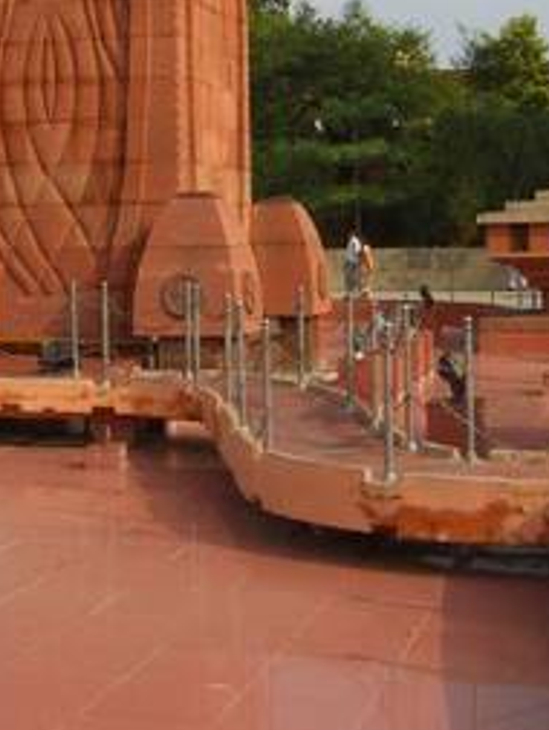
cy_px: 84
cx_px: 165
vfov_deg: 26.2
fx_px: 1521
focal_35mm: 72
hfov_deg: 20.4
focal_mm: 7.9
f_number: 8
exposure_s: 1/160
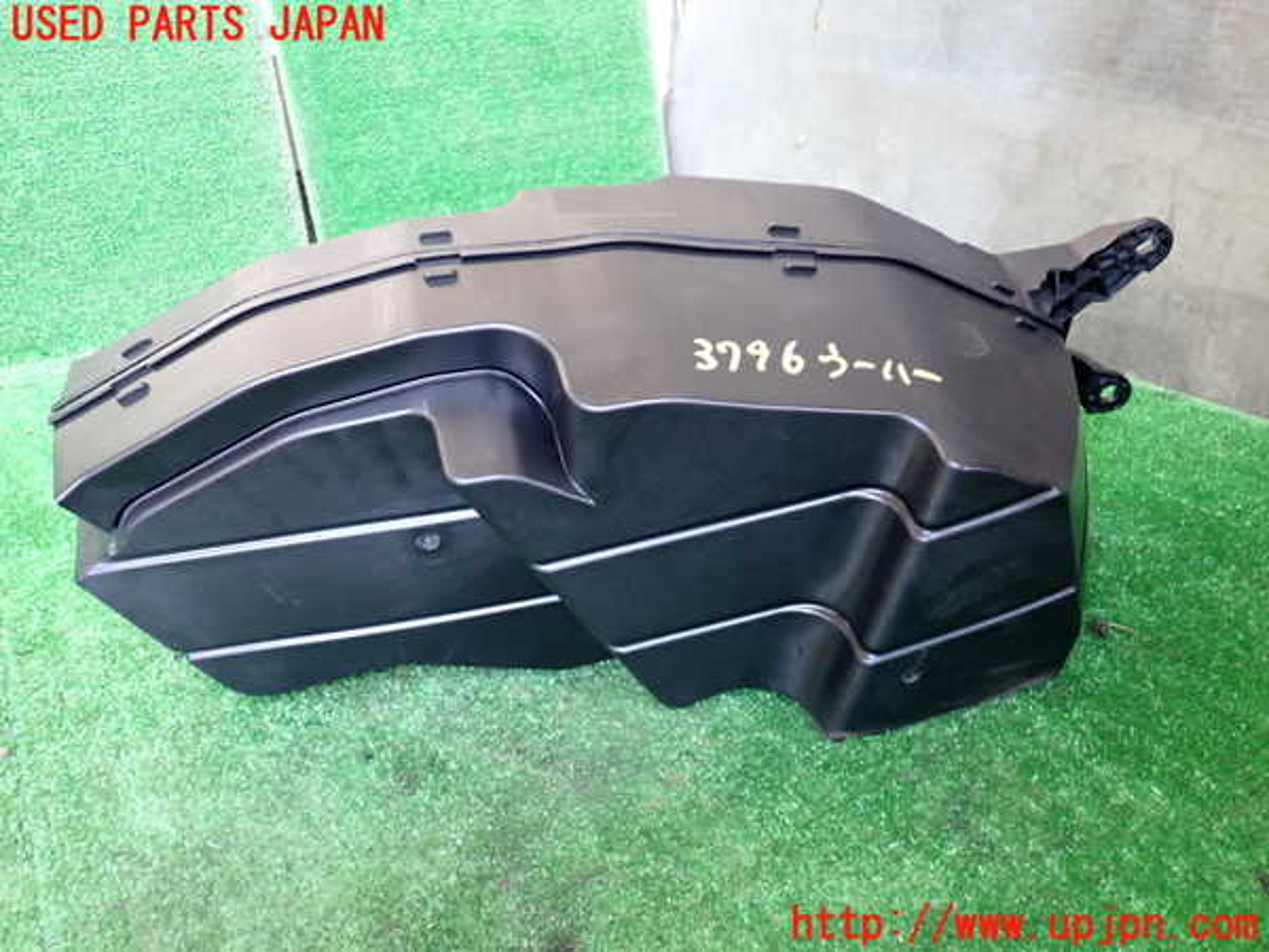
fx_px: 1100
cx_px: 634
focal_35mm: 30
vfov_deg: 46.8
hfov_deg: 60.0
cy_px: 476
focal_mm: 5.4
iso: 500
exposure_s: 1/30
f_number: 2.3
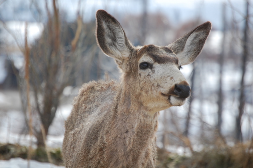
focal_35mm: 300
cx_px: 126
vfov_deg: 4.6
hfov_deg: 6.9
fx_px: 2106
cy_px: 84
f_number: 5.6
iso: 400
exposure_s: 1/1250
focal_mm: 200
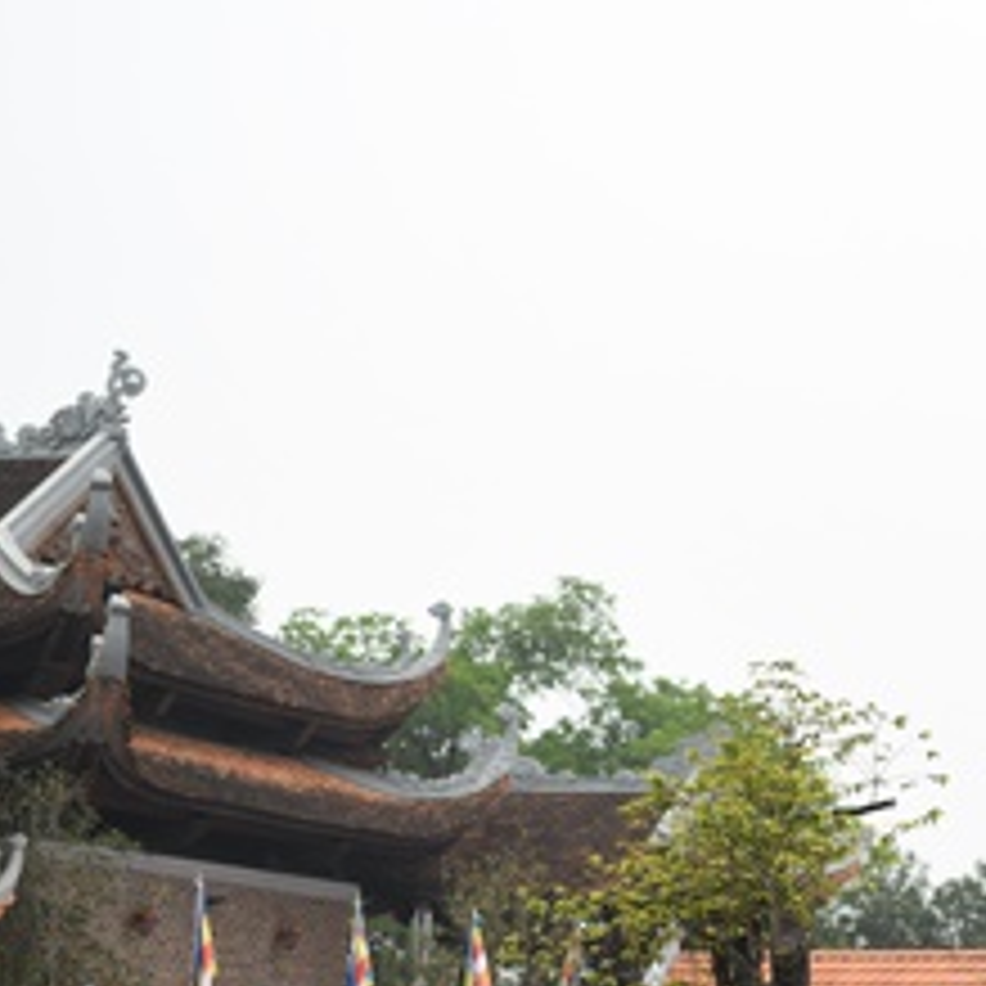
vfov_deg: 15.7
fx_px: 3577
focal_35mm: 111
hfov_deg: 15.3
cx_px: 1099
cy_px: 570
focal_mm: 44
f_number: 2.8
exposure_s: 1/125
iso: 80
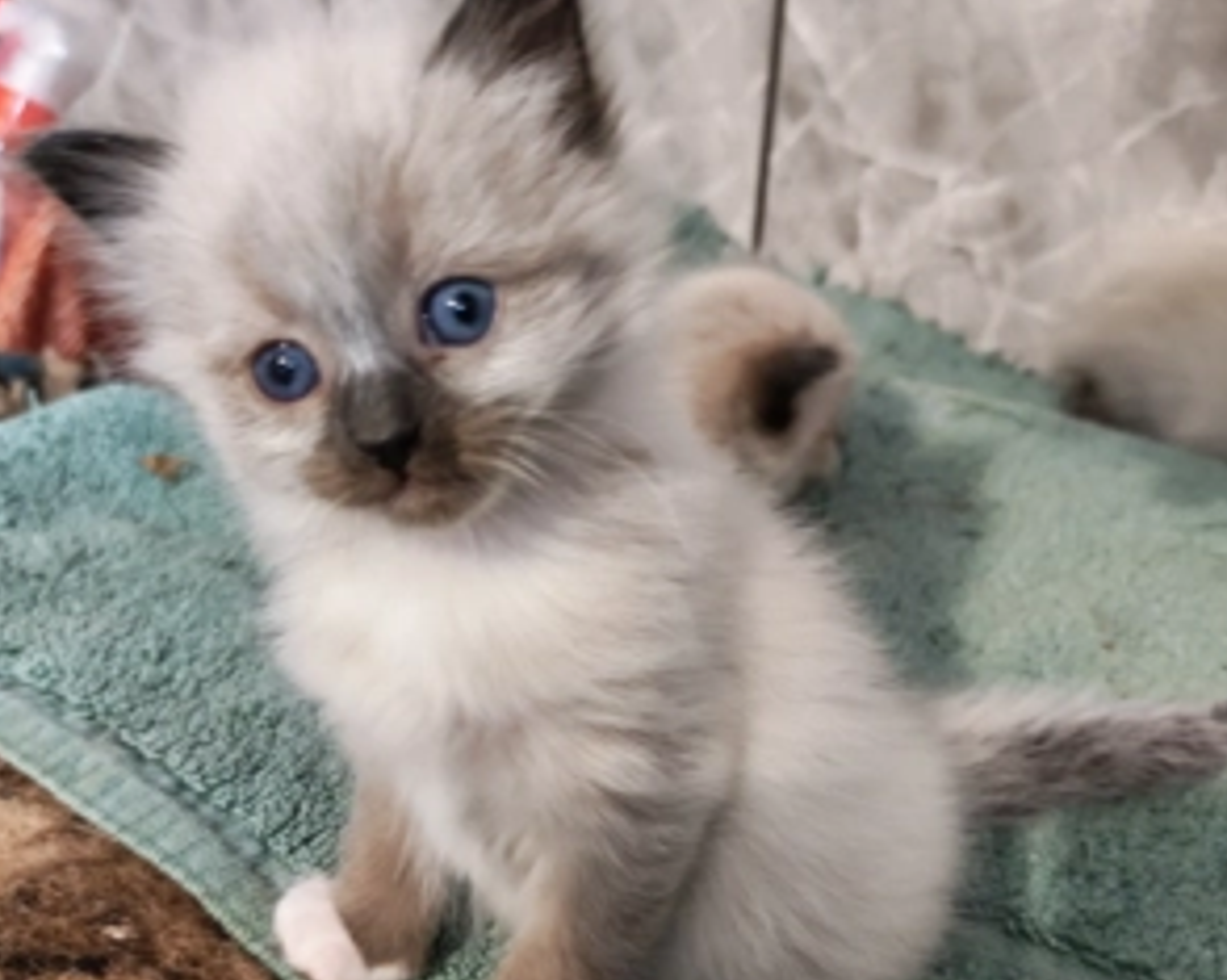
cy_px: 565
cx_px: 616
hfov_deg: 50.3
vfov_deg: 41.0
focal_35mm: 36
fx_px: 1306
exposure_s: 1/20
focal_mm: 6.12
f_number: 1.9
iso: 3200
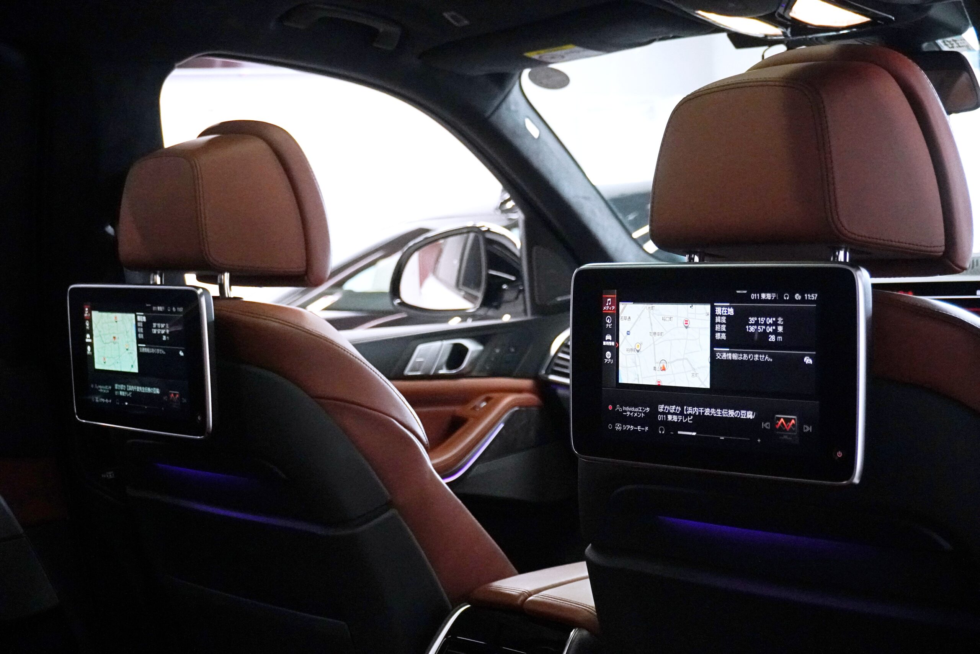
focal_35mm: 57
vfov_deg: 23.8
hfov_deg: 35.1
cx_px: 490
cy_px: 327
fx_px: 1552
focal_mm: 38
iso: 5000
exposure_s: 1/160
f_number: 5.6
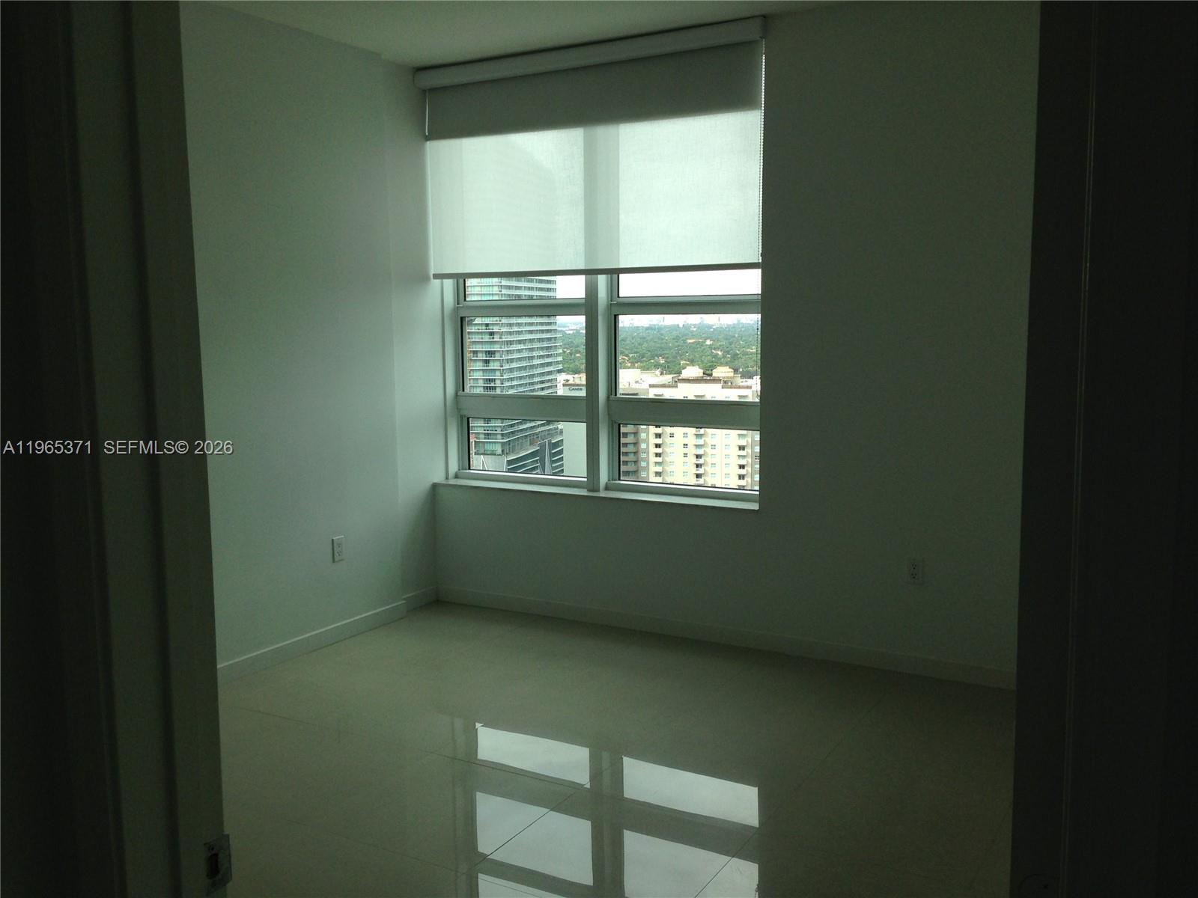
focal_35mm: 33
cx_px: 599
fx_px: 1142
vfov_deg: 42.9
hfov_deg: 55.4
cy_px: 449
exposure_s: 1/246
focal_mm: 4.12
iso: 50
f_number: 2.4
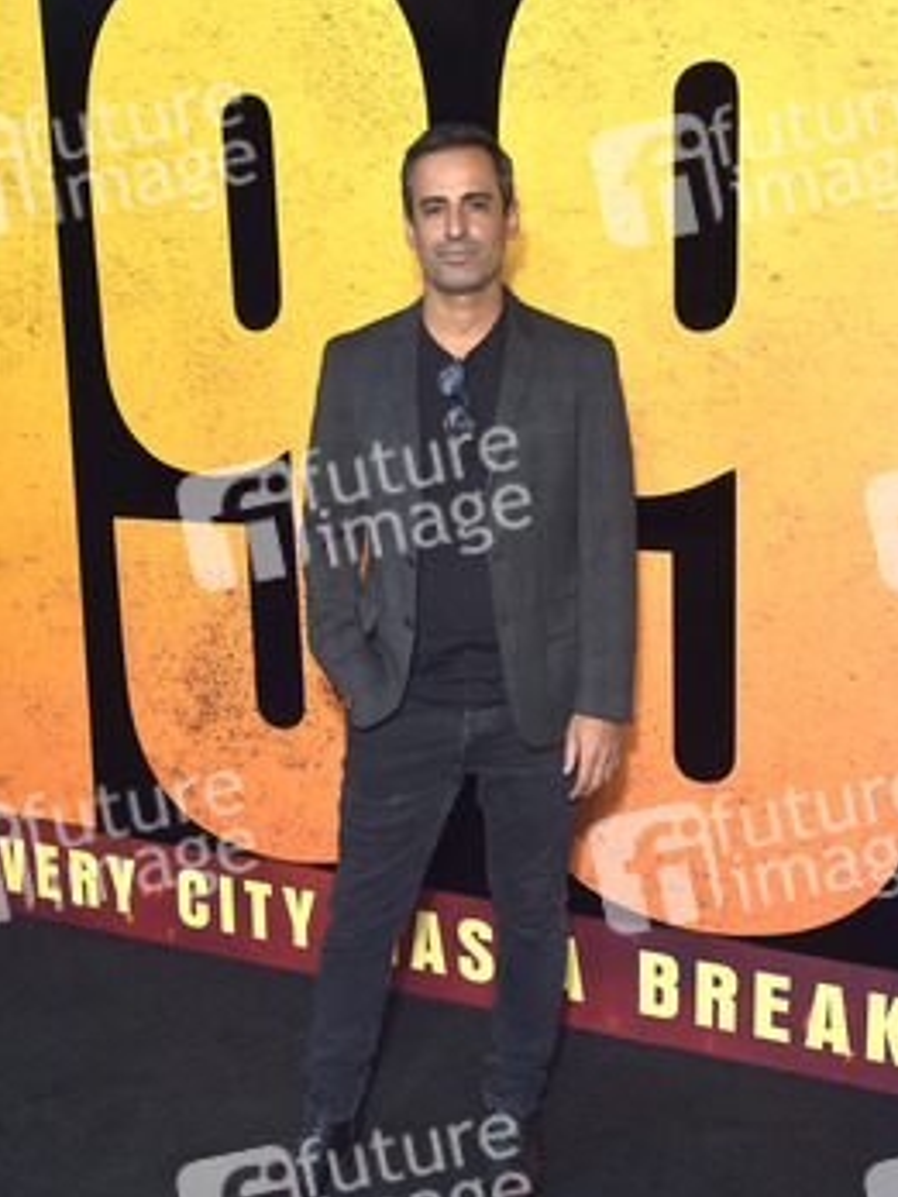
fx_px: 1453
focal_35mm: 42
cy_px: 681
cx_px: 456
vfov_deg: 44.7
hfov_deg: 34.3
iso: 640
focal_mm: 38
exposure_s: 1/250
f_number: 6.3
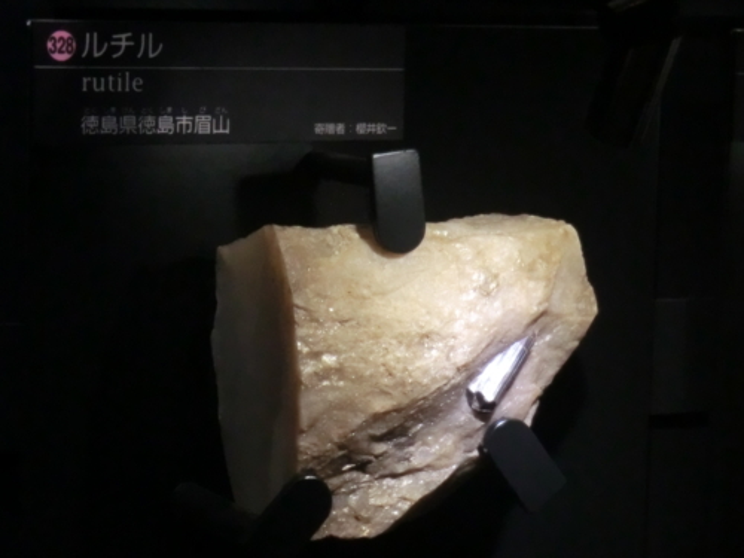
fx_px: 2644
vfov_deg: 12.0
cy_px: 279
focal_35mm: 123
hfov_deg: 16.0
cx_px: 372
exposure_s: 1/40
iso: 800
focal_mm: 22
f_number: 5.2
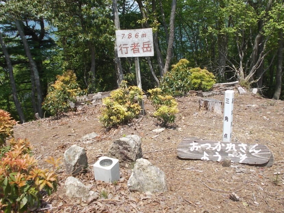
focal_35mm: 32
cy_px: 100
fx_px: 263
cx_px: 143
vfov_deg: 44.1
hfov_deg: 56.8
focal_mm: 4.6
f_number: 8
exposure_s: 1/80
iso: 80
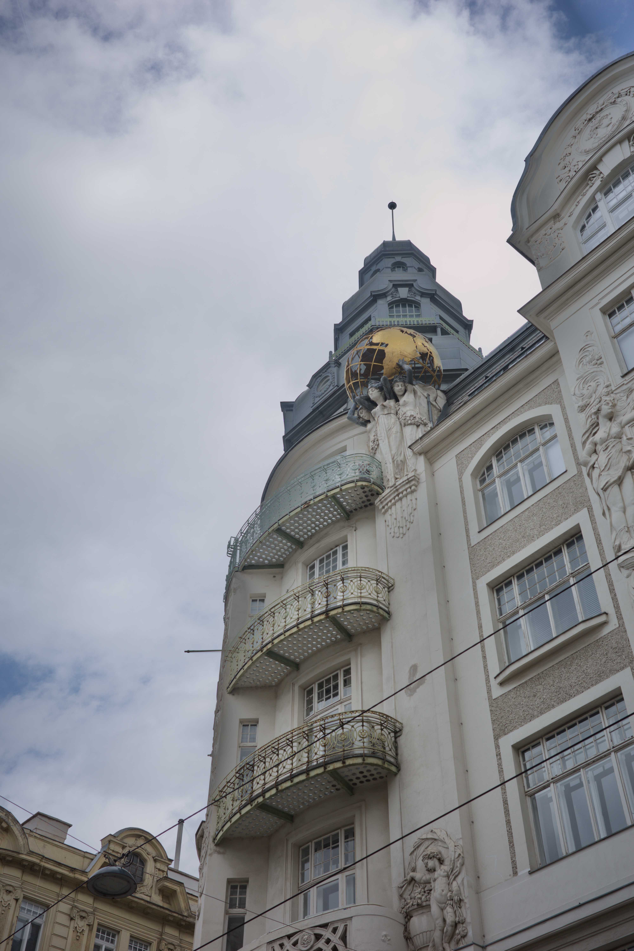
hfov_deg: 33.4
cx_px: 317
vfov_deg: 48.5
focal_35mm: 40
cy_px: 476
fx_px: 1057
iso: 100
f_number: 5
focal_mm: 26
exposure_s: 1/320
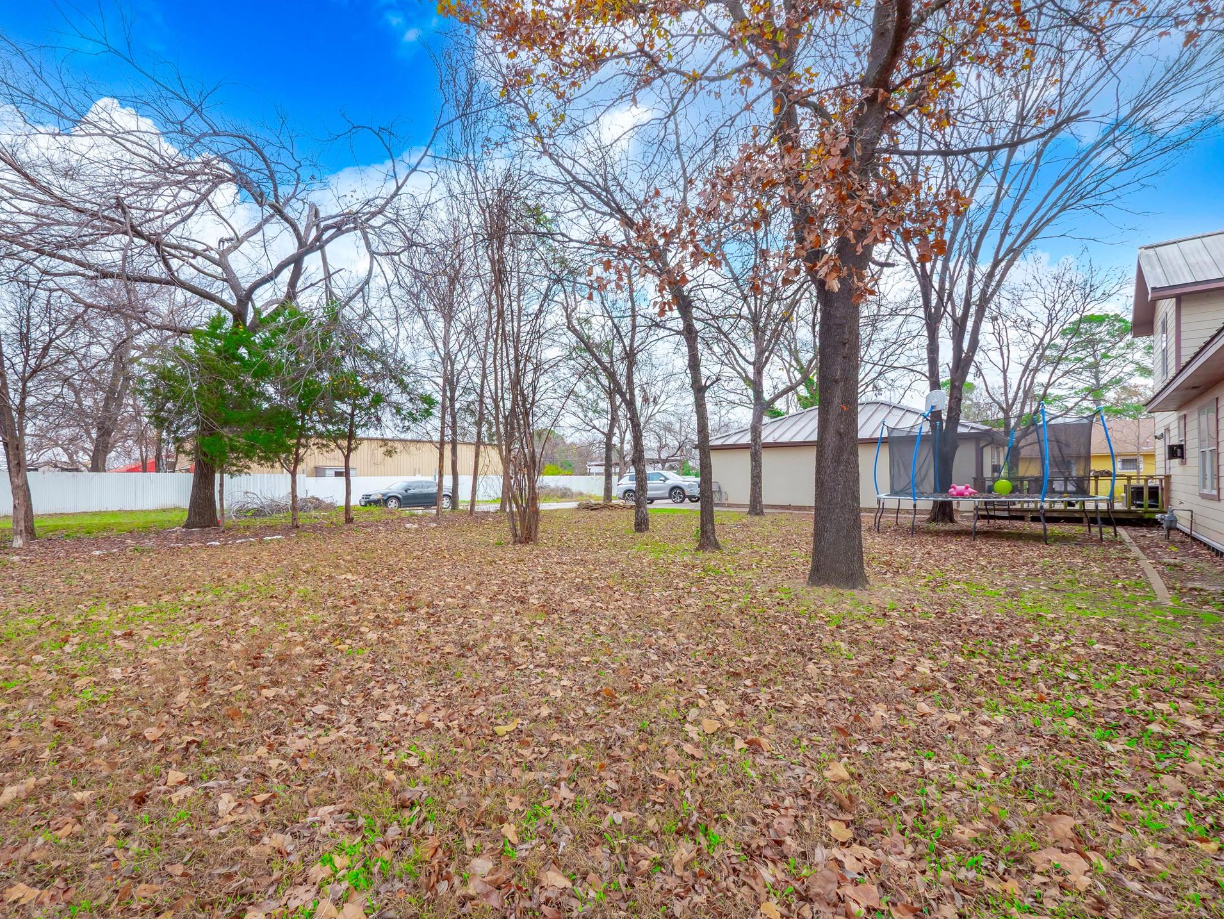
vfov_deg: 81.7
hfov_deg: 98.1
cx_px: 581
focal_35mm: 15
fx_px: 530
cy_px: 484
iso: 320
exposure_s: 1/80
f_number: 8
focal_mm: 7
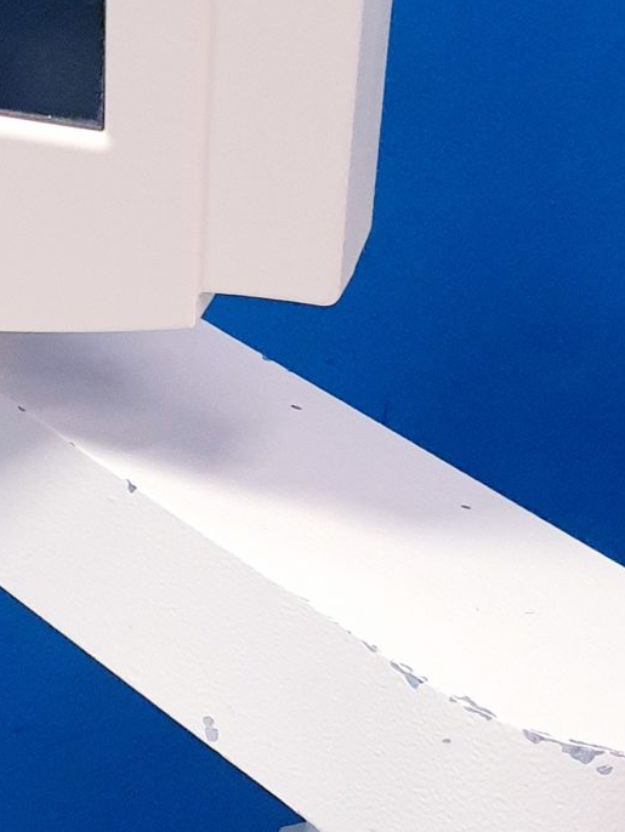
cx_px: -42
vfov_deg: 20.2
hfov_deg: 14.9
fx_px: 2334
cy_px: 393
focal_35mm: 97
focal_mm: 4.3
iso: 400
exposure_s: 1/50
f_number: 2.4
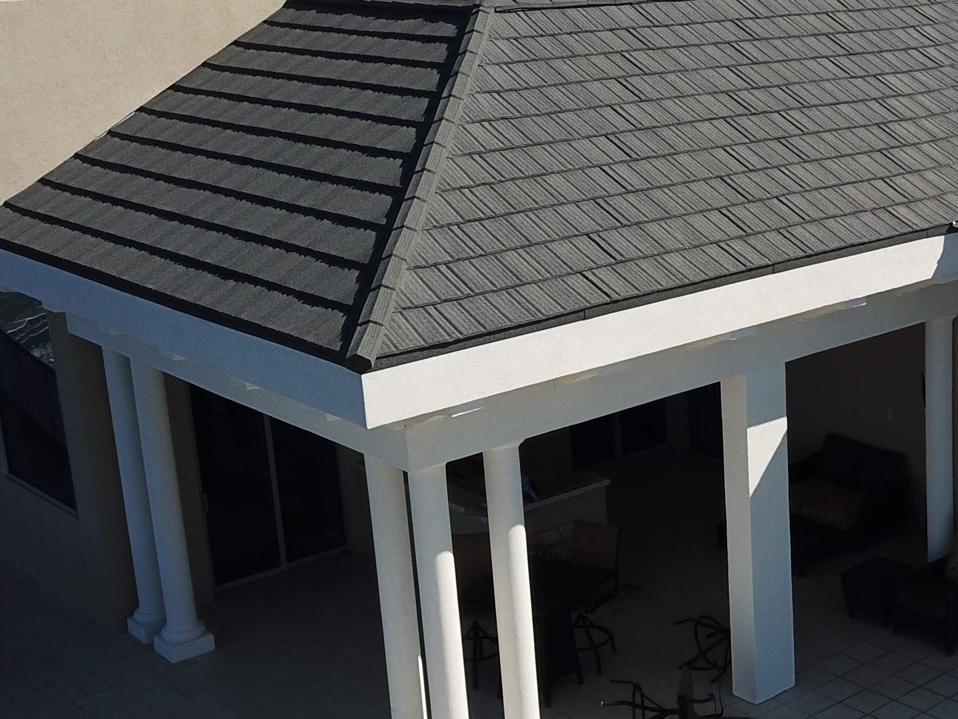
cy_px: 345
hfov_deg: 31.0
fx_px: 1605
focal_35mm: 58
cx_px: 934
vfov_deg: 25.2
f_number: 2.2
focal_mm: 4.73
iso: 100
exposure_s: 1/2169
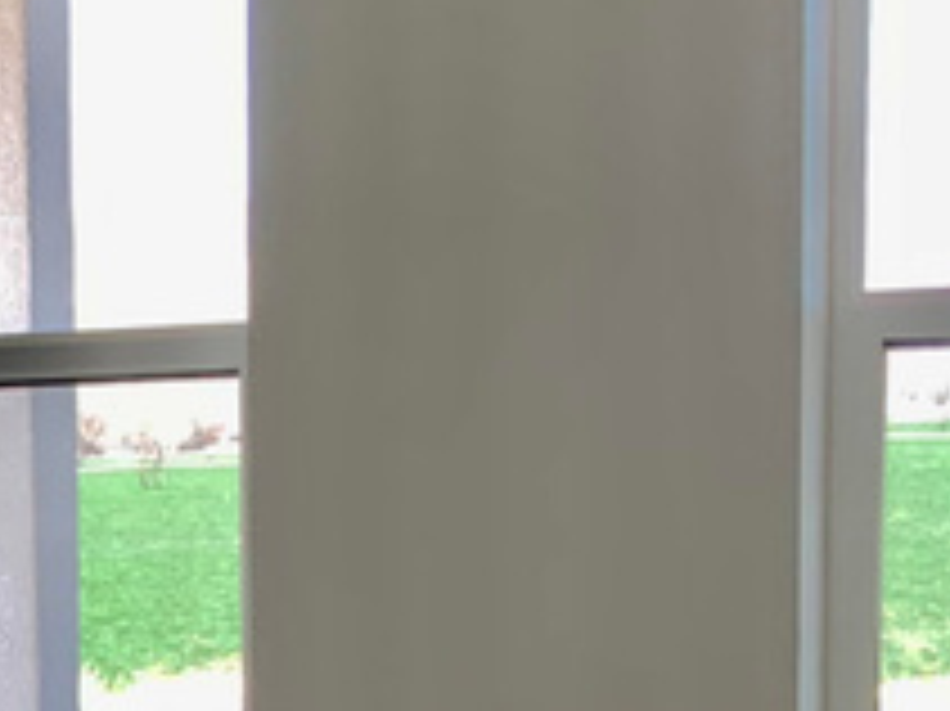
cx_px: -423
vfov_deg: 10.2
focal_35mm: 141
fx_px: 3867
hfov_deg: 13.3
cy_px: 1044
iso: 25
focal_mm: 3
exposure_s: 1/120
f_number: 1.8
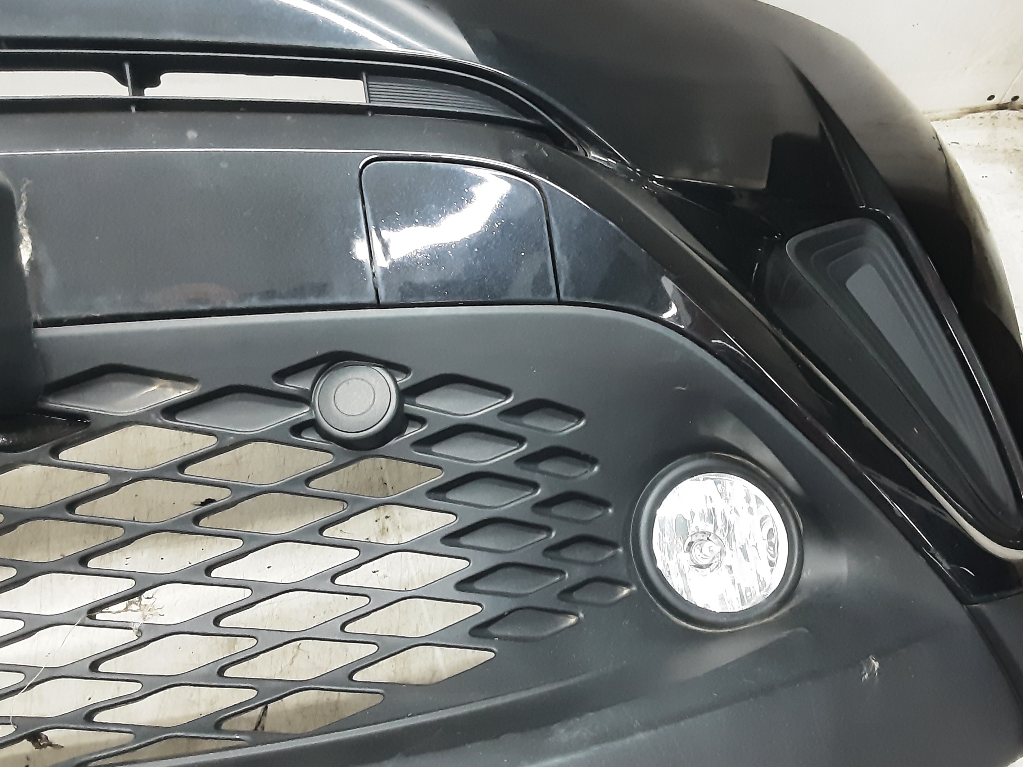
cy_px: 381
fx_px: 916
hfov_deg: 58.2
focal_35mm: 31
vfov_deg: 45.4
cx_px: 562
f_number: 1.9
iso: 320
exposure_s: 1/25
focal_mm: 2.91
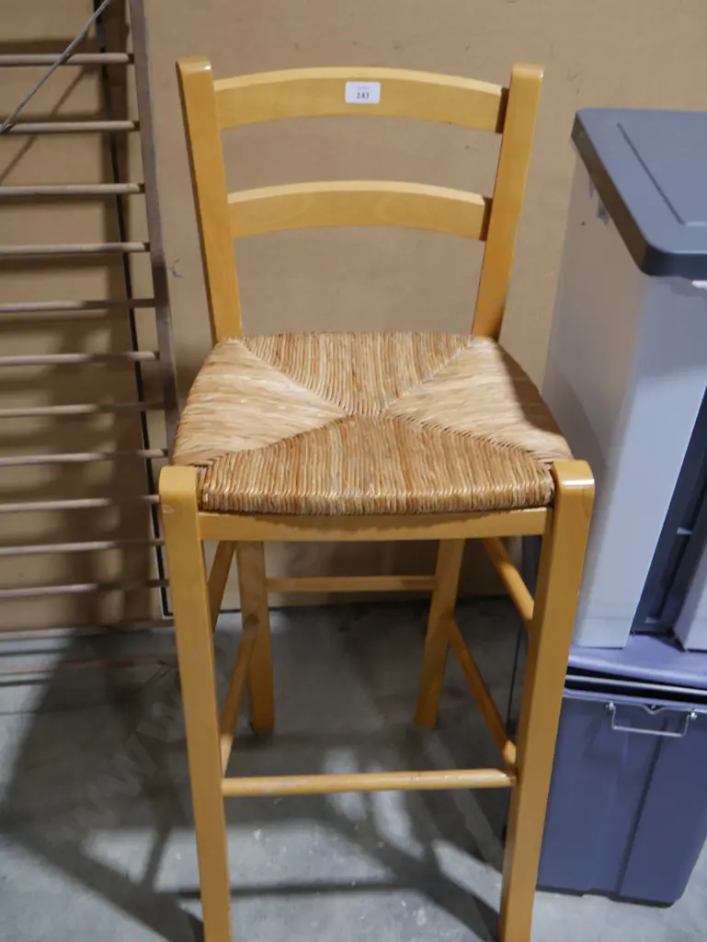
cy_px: 471
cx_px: 354
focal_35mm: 38
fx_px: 1034
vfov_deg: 49.0
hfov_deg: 37.8
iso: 400
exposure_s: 1/60
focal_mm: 19
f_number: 4.1
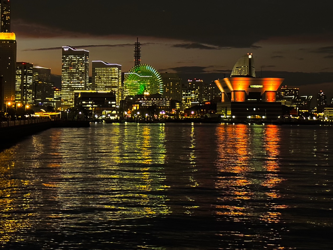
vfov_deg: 18.7
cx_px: 142
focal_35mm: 78
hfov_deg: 25.0
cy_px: 56
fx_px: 750
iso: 640
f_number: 1.78
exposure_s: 1/20
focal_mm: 6.86
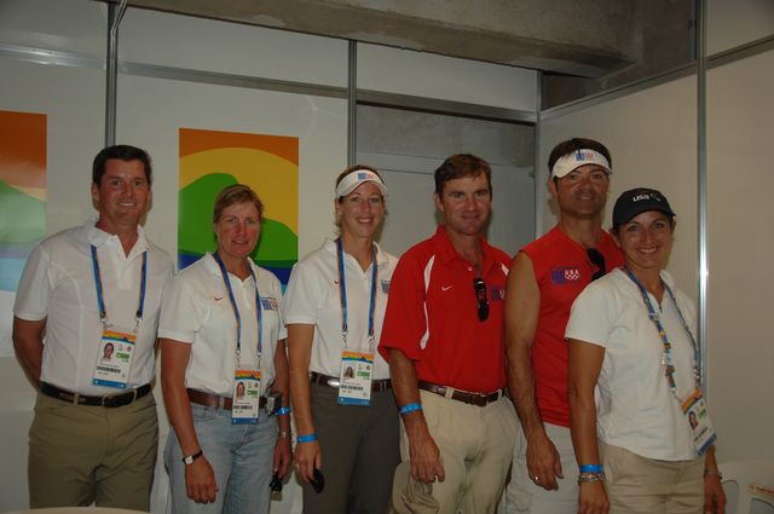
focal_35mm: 36
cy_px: 257
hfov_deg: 53.2
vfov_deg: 36.8
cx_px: 387
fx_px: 773
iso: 200
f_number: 3.8
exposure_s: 1/160
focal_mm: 24
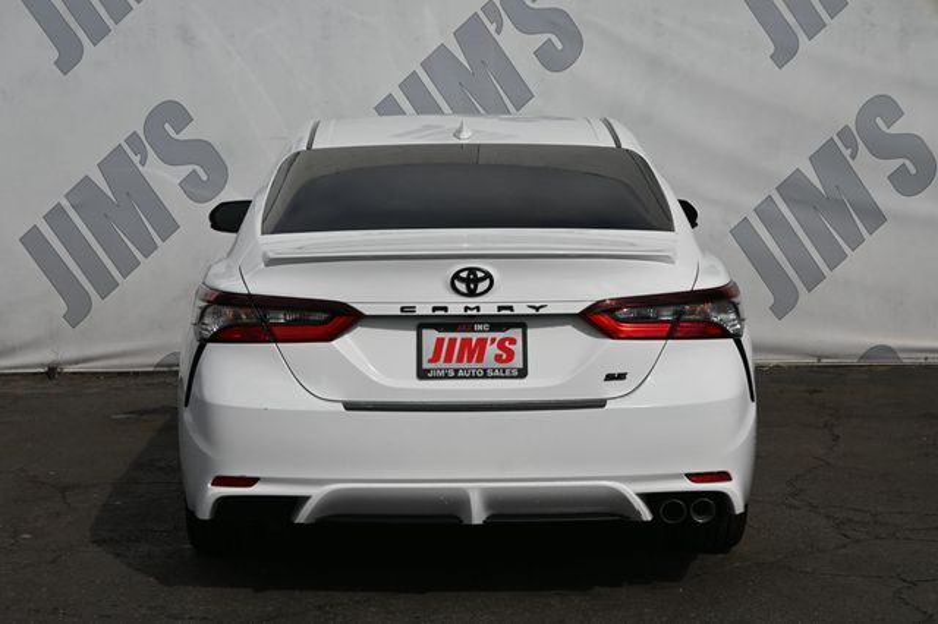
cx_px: 469
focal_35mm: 75
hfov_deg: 27.0
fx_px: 1953
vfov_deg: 18.2
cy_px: 312
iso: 100
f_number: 8
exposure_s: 1/400
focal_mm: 50
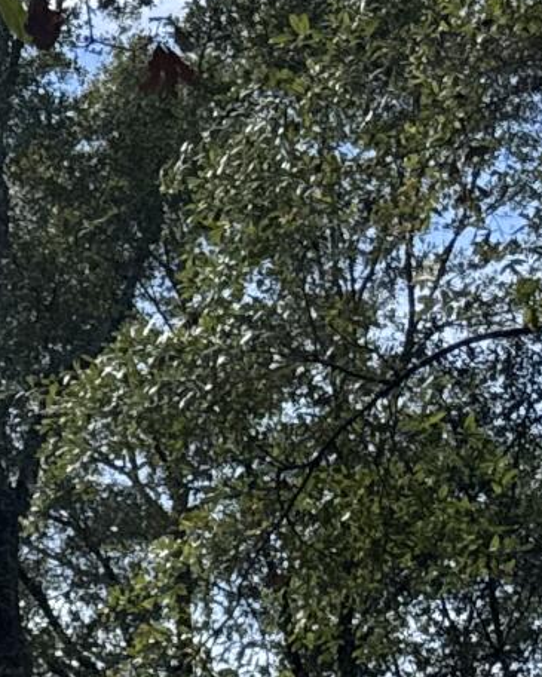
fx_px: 3087
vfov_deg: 12.1
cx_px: -1271
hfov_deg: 8.0
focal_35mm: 154
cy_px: 923
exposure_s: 1/2959
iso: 80
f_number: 1.78
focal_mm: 6.76
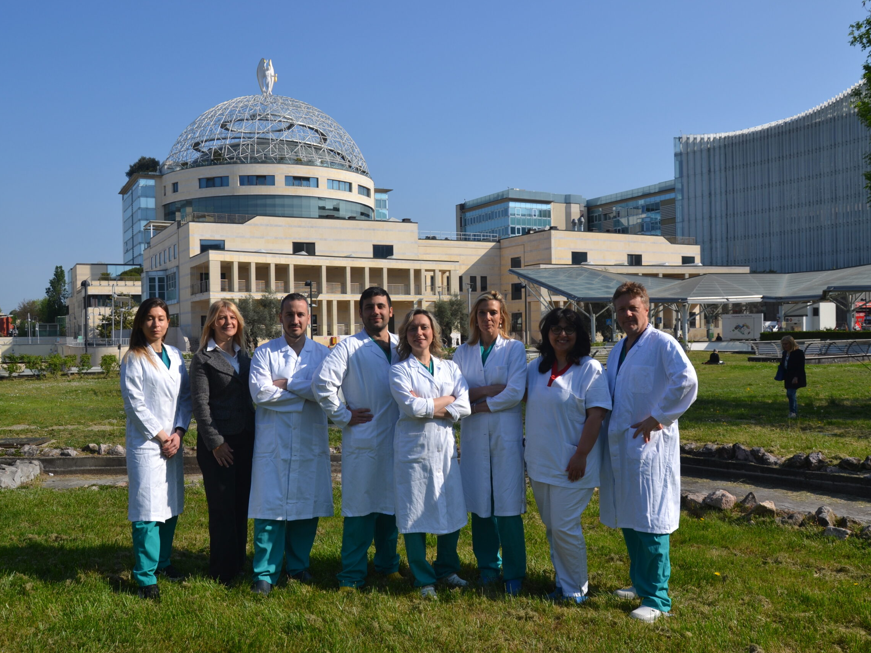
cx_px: 438
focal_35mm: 65
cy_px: 326
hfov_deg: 29.8
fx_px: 1636
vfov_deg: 22.6
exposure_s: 1/400
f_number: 10
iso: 100
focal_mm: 40
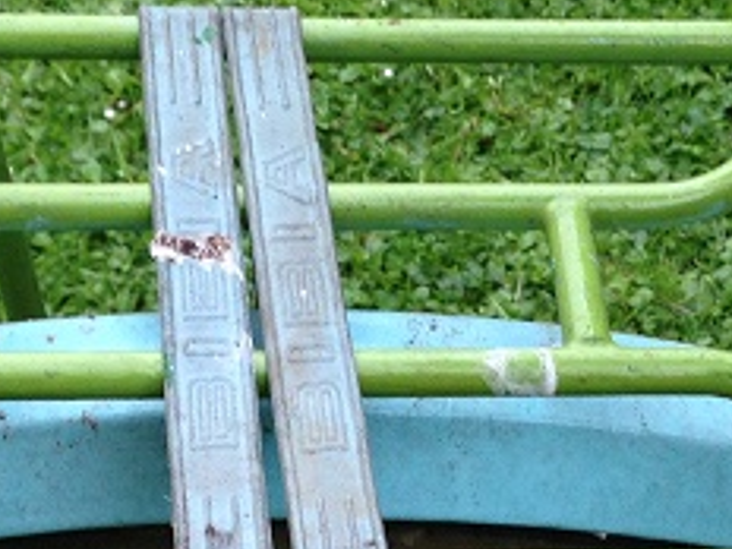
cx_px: 435
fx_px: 2453
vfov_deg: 12.5
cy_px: 618
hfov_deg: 17.0
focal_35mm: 116
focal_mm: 4.12
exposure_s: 1/120
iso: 80
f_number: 2.4
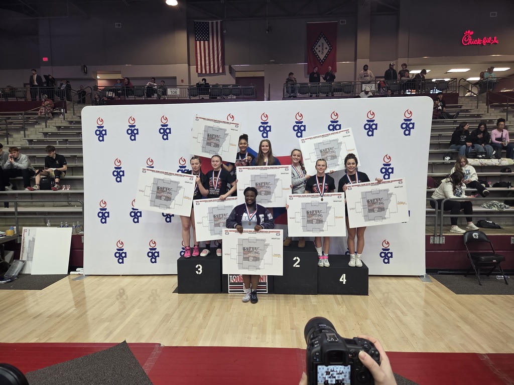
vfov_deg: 58.9
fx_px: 342
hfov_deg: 73.9
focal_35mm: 23
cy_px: 192
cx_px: 257
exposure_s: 1/53.3
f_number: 1.8
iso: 125
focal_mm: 5.4
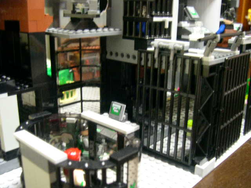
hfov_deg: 49.0
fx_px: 276
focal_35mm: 38
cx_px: 126
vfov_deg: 37.7
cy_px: 94
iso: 400
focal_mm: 8
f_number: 2.8
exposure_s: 1/1.5
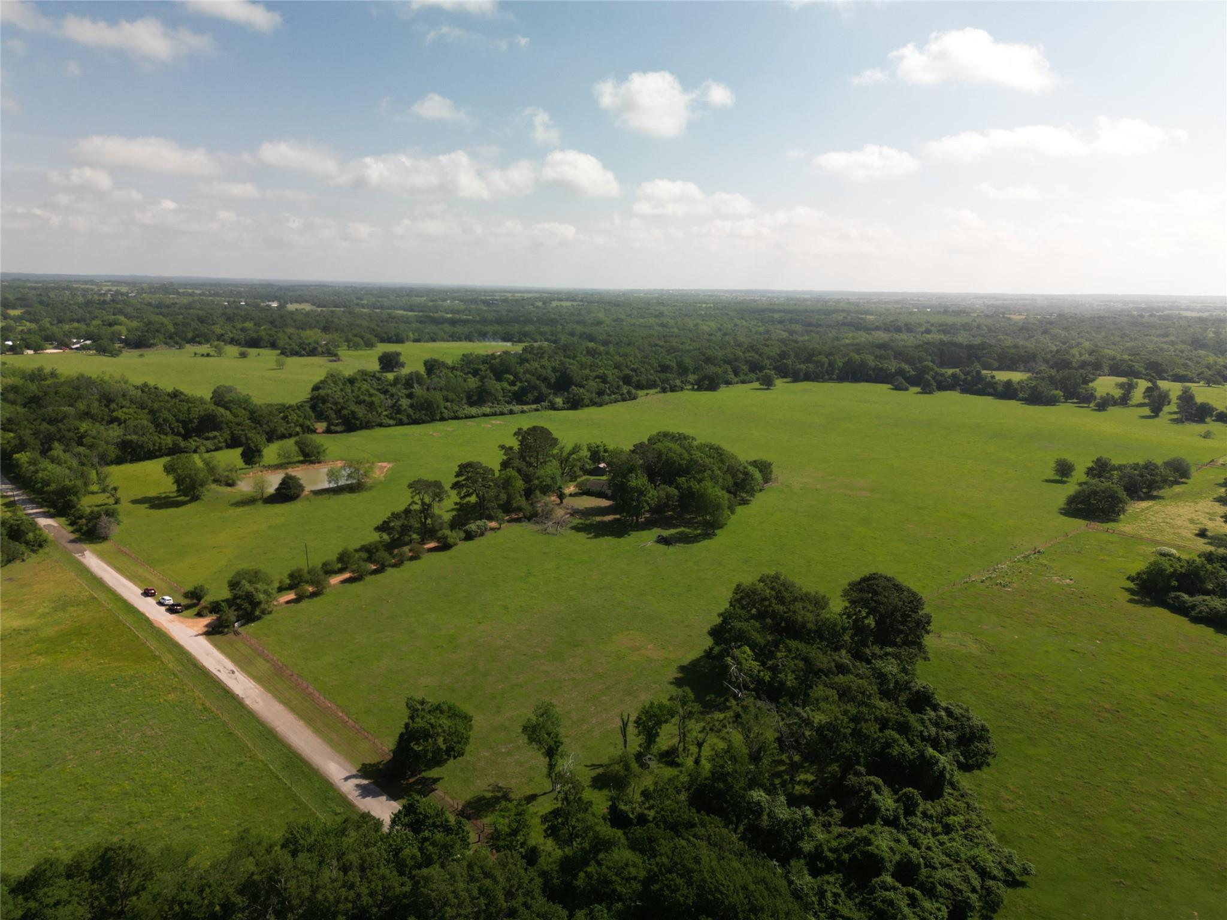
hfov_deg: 71.6
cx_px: 614
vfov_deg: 56.8
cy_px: 460
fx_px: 851
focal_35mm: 24
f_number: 1.7
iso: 100
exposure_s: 1/40
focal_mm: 6.72
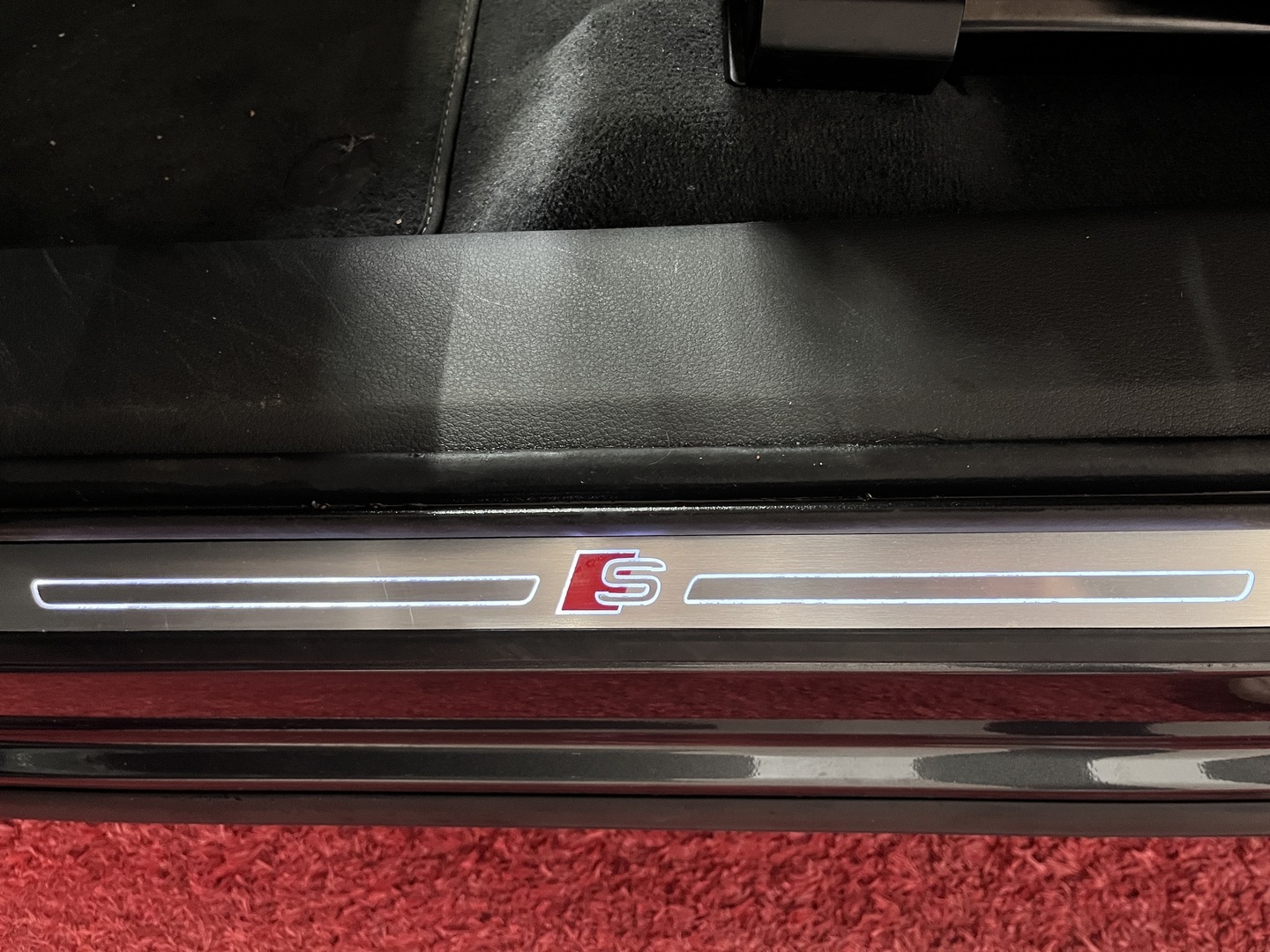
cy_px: 476
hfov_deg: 67.3
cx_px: 635
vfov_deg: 53.1
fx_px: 954
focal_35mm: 26
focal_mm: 5.1
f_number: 1.6
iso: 640
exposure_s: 1/33
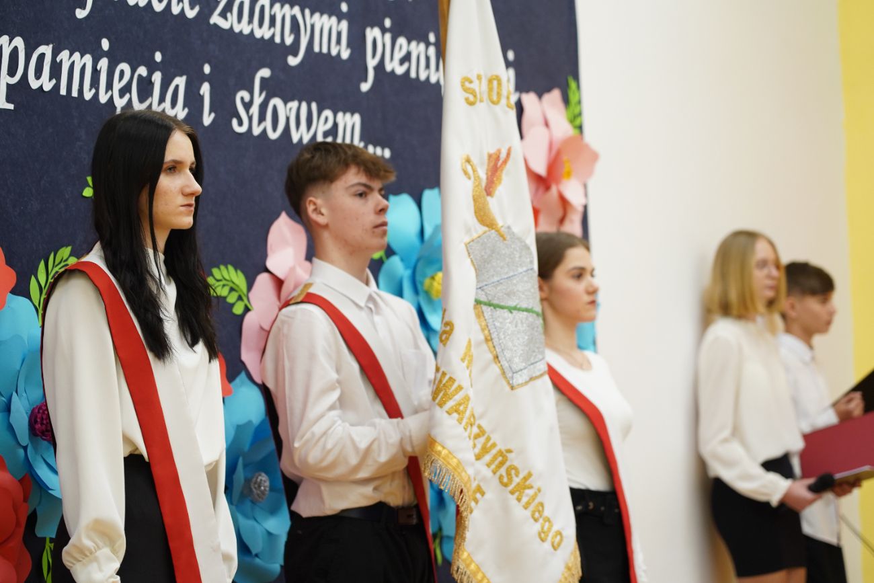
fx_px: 2549
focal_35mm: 105
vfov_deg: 13.0
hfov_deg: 19.5
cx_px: 437
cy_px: 292
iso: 1600
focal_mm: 105
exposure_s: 1/125
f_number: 4
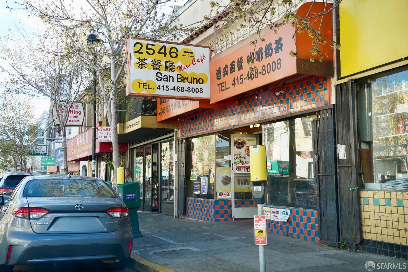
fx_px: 453
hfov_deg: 48.5
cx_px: 204
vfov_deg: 33.4
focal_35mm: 40
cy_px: 136
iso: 320
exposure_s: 1/100
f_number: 6.3
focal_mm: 40
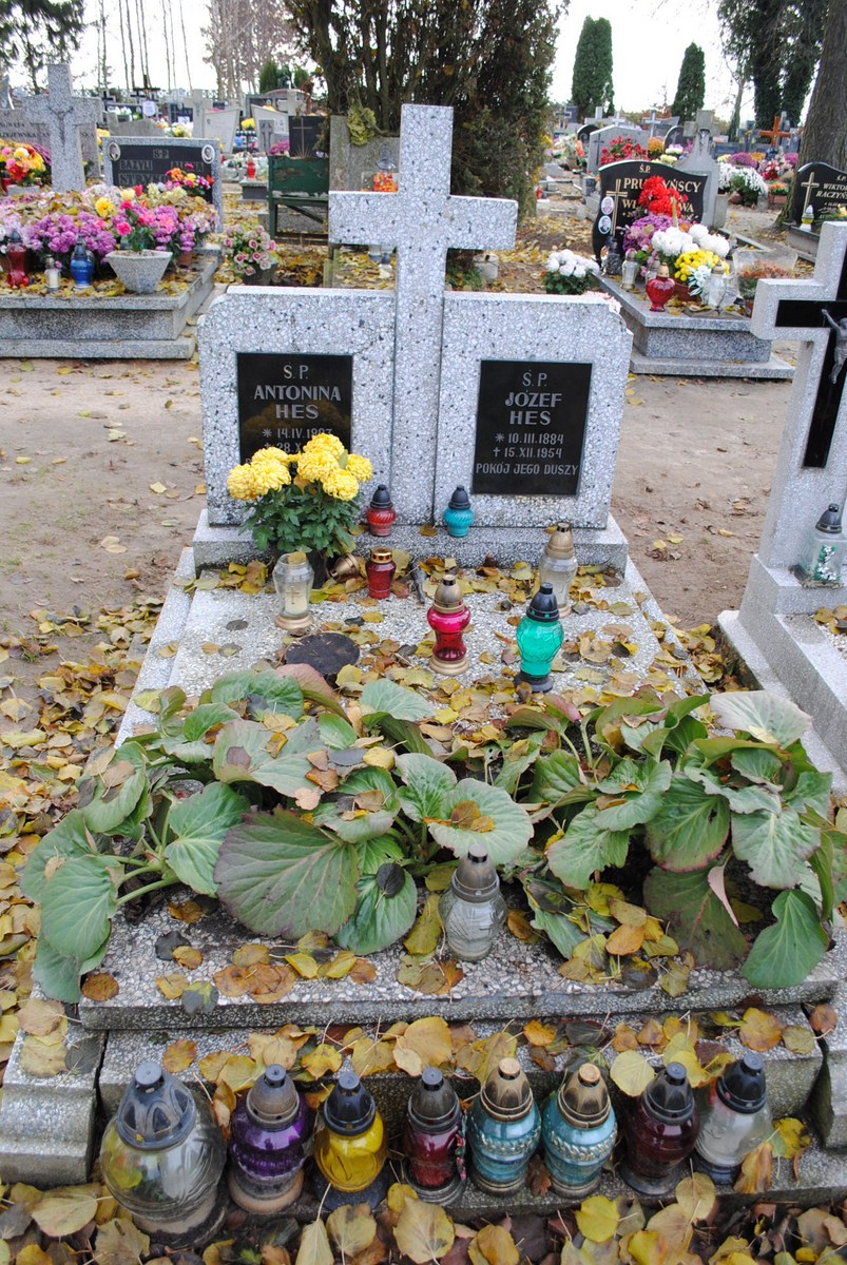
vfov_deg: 67.3
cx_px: 424
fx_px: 950
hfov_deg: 48.0
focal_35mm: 27
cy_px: 632
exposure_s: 1/80
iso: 200
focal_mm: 18
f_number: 4.5
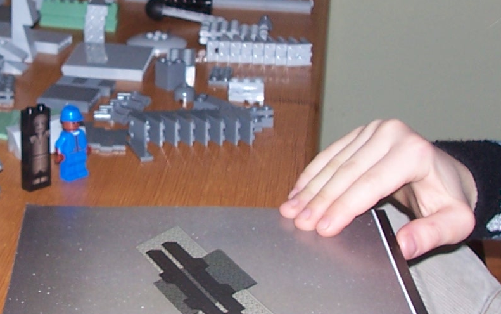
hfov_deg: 21.3
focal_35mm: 96
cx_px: 80
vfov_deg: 13.6
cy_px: 90
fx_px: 1311
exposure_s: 1/60
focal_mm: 6
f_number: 2.8
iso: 80
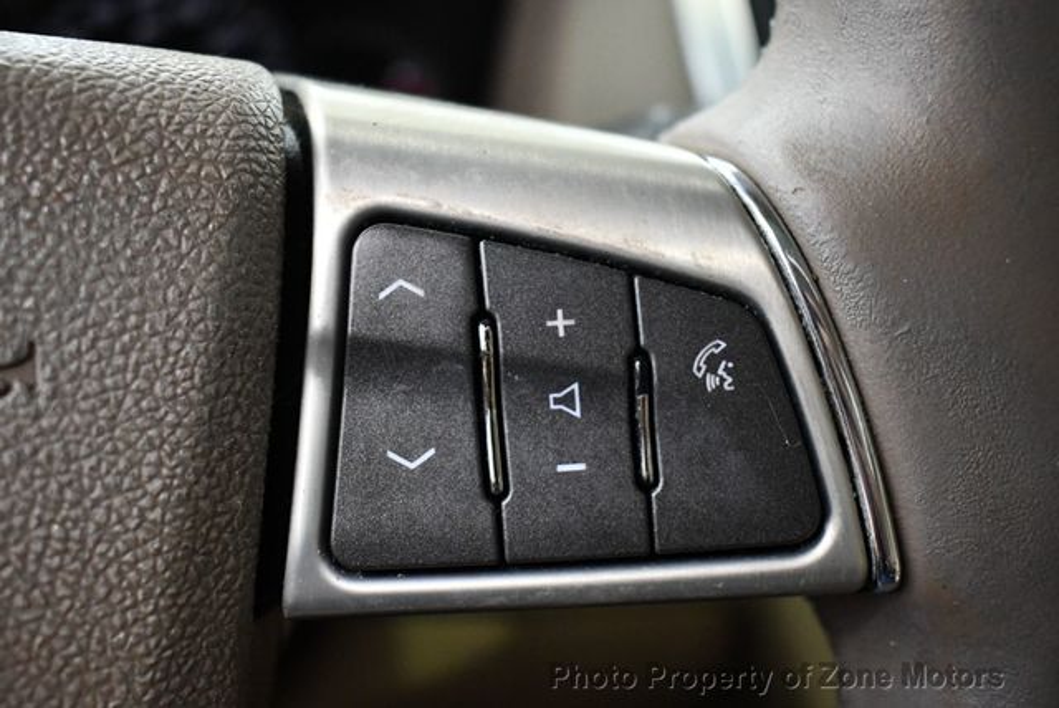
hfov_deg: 46.4
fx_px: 1237
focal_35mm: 42
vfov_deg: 32.0
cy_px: 354
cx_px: 530
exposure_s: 1/100
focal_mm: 21
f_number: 3.8
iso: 3200
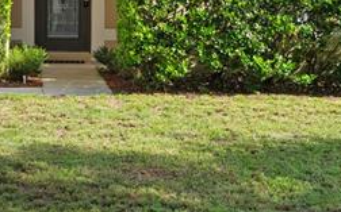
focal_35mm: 112
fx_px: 1040
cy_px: 27
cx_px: 35
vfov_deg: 11.6
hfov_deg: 18.3
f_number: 8
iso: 100
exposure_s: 1/40
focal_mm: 18
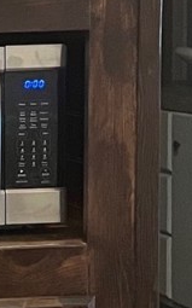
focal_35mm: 166
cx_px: -481
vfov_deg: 12.6
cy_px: 124
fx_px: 1392
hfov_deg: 6.7
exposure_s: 1/40
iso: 640
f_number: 1.6
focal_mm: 5.1
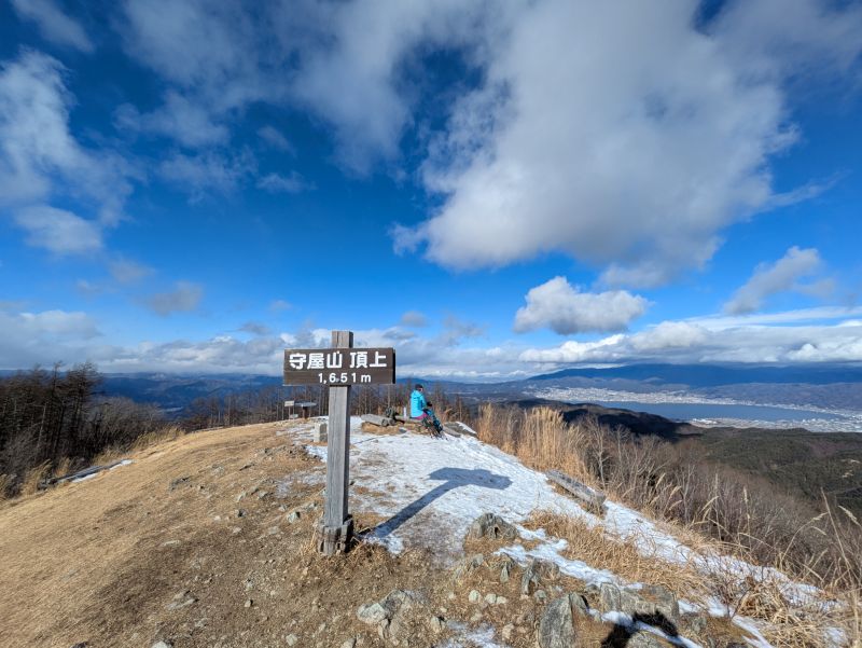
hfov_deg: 102.0
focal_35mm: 14
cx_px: 431
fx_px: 349
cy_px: 324
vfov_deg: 85.7
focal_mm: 1.83
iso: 46
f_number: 2.2
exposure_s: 1/3205
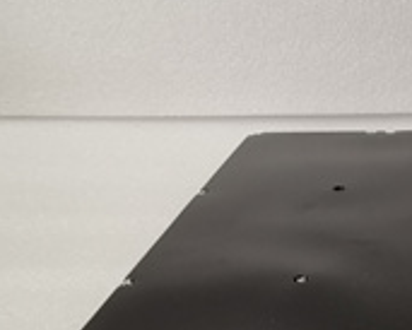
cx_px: 477
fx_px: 732
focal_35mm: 60
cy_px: 396
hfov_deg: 28.0
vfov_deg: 23.3
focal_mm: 3.95
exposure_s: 1/36
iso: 200
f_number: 2.2
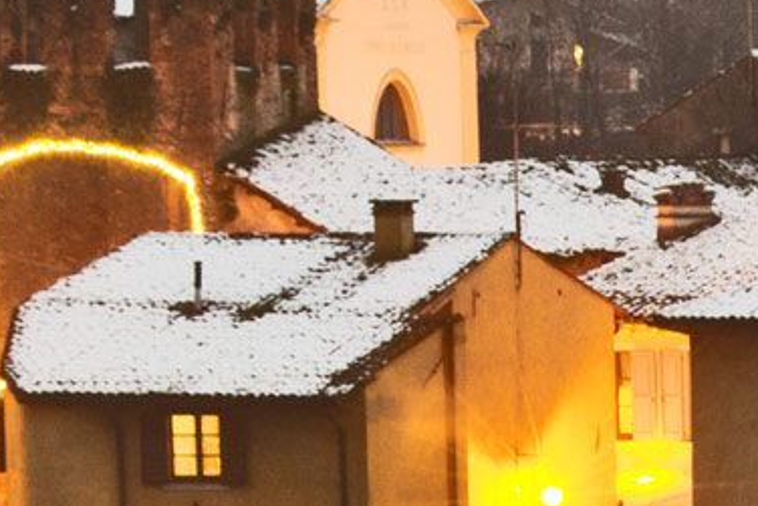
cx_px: 1131
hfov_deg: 7.6
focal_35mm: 266
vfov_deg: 5.1
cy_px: 1021
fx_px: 5593
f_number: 8
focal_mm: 35
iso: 200
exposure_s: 2.5
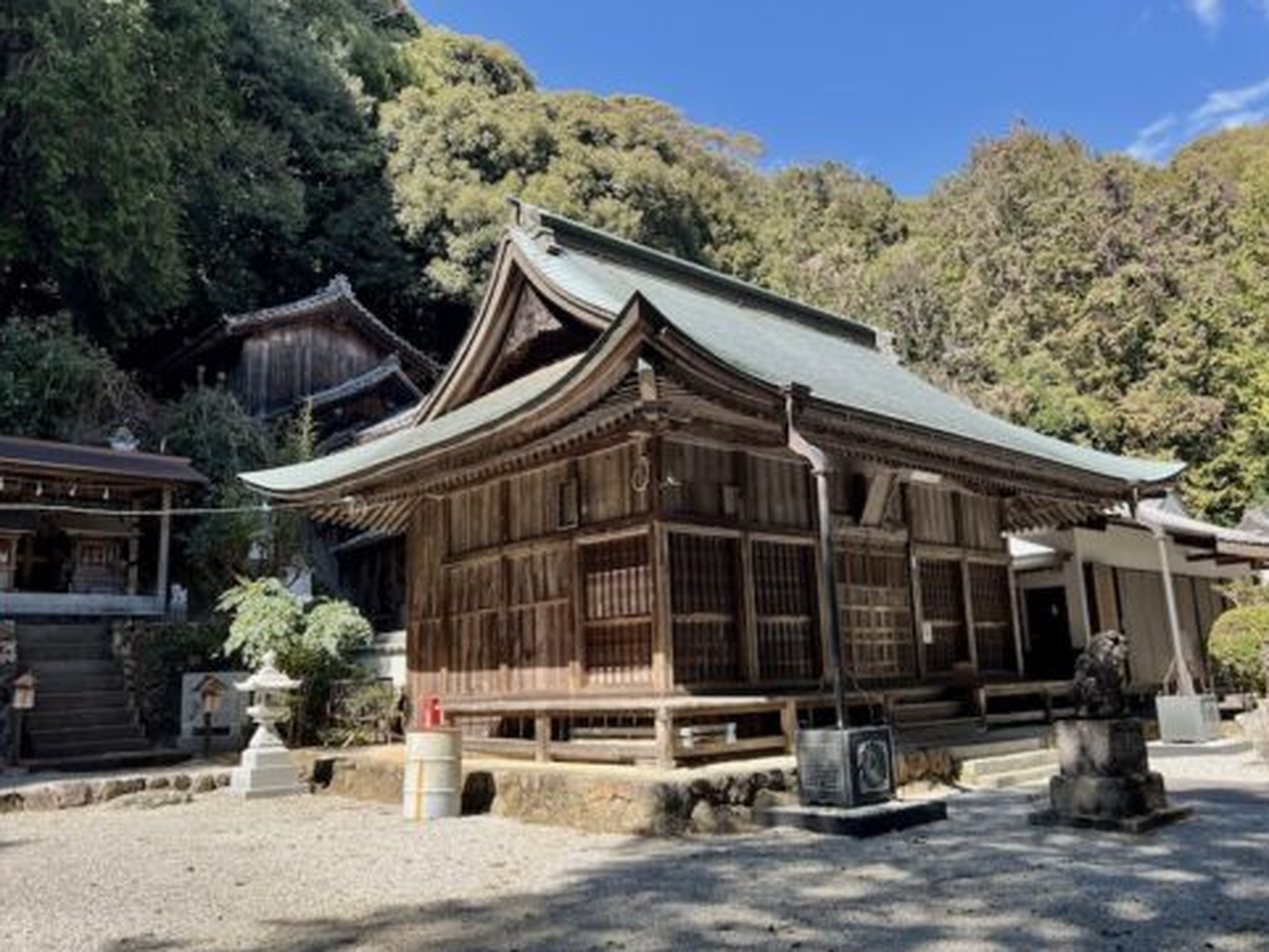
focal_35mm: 27
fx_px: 990
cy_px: 487
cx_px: 636
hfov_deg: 65.3
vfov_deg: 51.4
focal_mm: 5.7
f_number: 1.5
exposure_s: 1/743
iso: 50
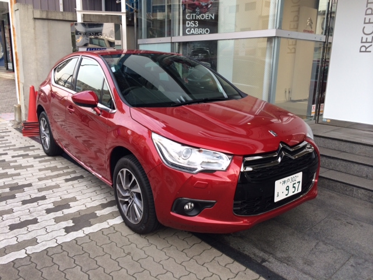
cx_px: 186
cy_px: 140
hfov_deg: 60.0
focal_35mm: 30
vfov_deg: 46.8
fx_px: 323
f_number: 2.2
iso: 40
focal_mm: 4.12
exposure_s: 1/120
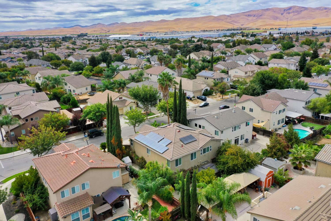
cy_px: 110
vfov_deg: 46.4
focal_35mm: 28
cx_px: 166
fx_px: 257
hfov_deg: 65.5
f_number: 5.6
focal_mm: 10.26
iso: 100
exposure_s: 1/400
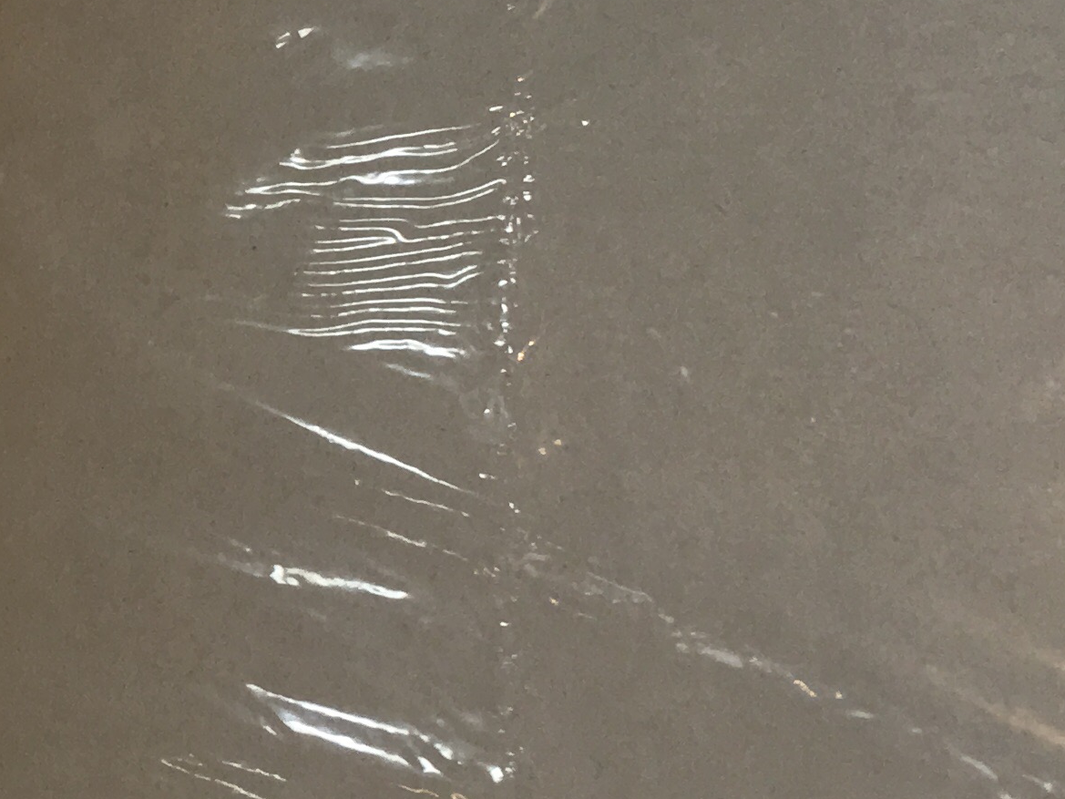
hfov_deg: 17.8
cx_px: -470
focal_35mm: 100
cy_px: 387
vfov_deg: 14.8
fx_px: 3077
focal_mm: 4.15
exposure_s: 1/120
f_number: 2.2
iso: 40
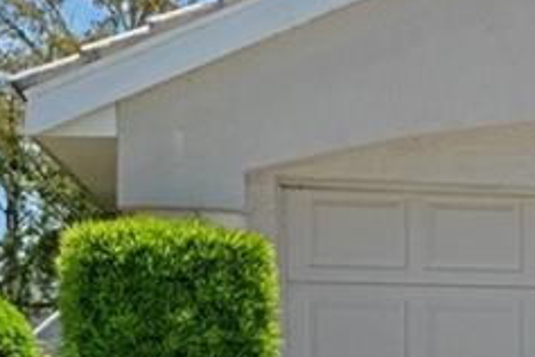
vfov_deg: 7.4
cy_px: 565
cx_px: 1307
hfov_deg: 9.9
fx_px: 2705
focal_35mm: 182
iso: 250
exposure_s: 1/500
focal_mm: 18
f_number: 8
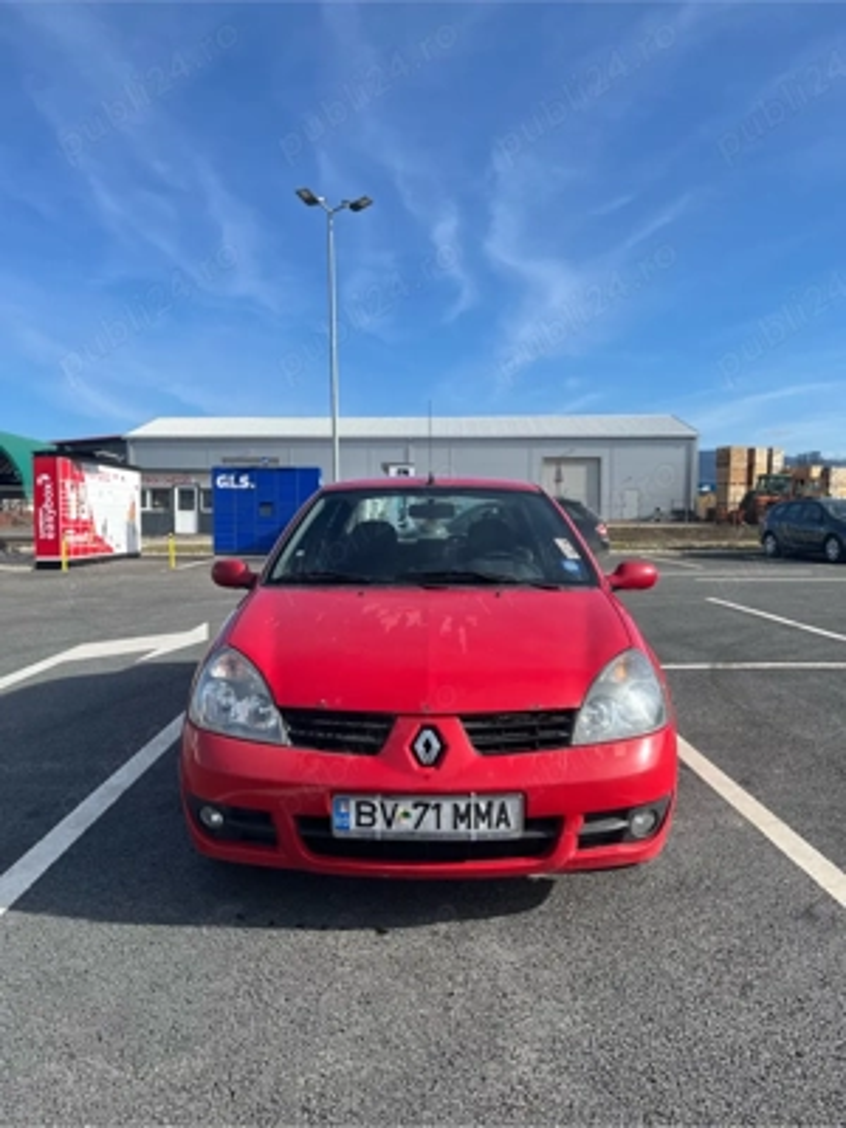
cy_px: 564
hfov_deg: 53.1
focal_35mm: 26
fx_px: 847
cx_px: 423
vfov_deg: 67.3
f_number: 1.6
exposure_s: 1/2688
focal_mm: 5.1
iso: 50
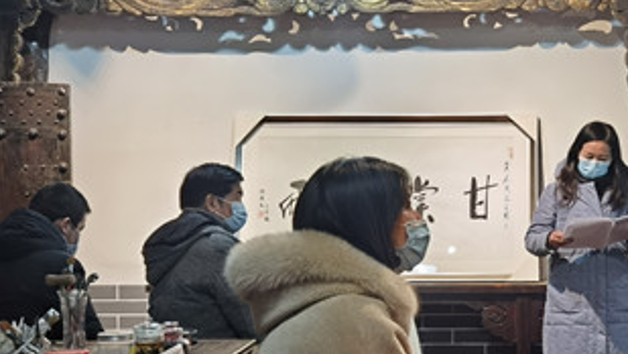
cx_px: 467
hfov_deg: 33.7
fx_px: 1016
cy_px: 273
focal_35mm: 61
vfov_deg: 19.6
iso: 320
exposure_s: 1/33.3
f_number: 1.9
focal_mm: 6.71
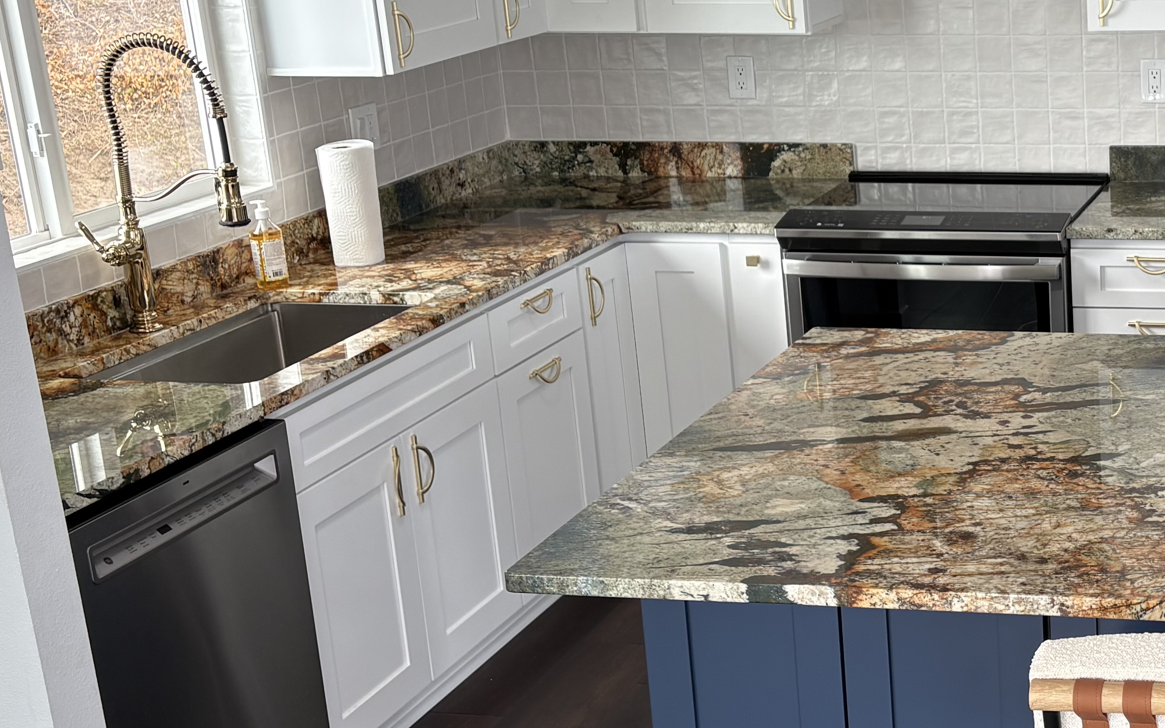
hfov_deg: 31.3
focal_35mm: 61
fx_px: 1937
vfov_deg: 21.3
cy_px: 370
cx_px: 1125
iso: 40
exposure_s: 1/121
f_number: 1.6
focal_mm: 5.96
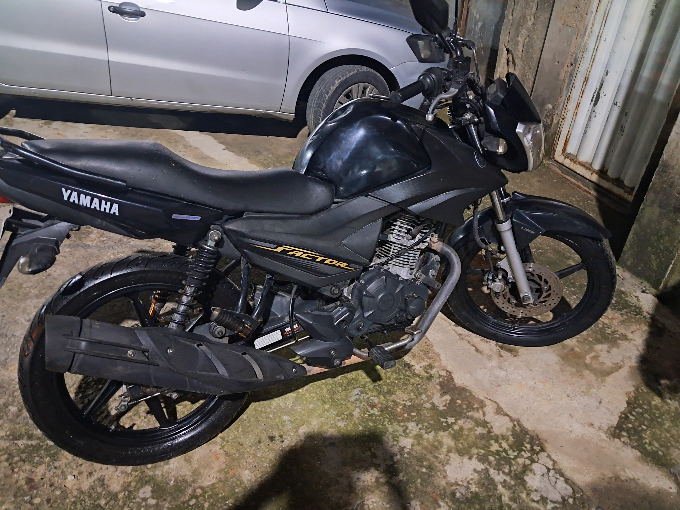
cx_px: 340
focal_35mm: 27
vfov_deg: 51.4
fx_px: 530
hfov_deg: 65.3
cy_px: 255
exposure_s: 1/11
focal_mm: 4
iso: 1000
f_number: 1.8
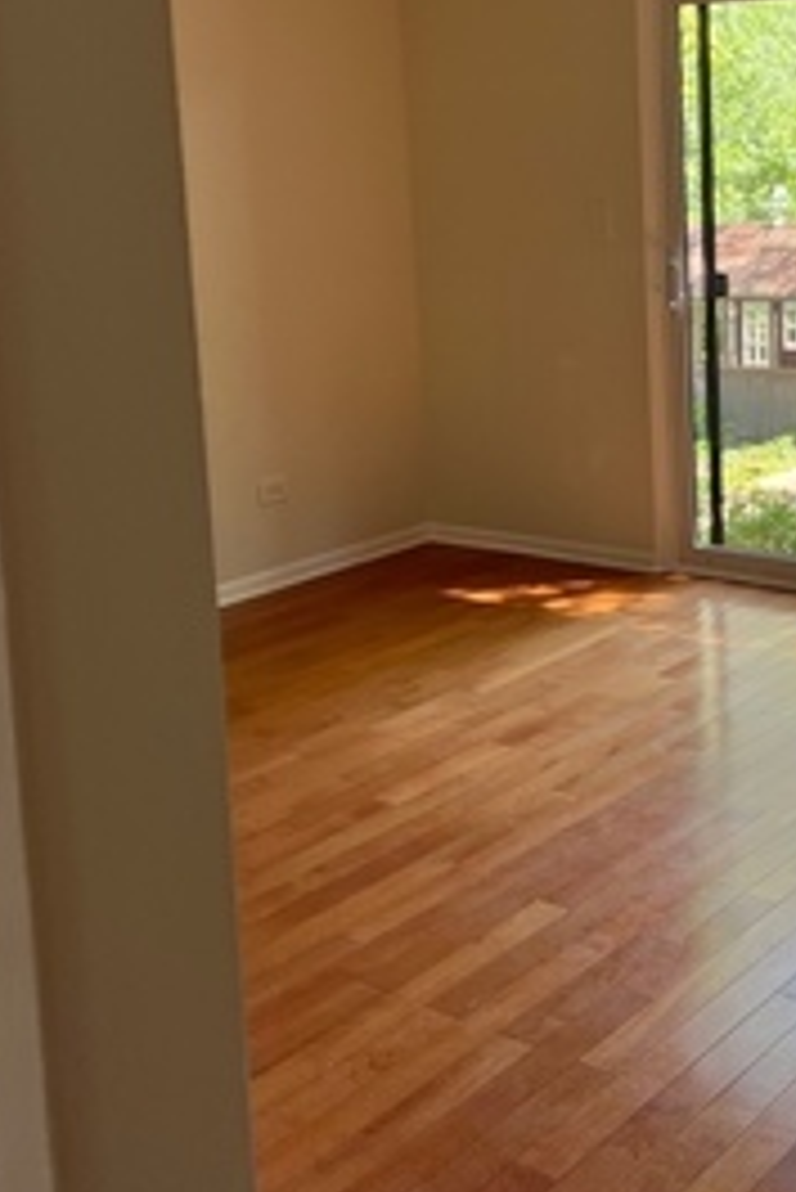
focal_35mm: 49
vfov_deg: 39.7
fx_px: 1623
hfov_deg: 26.5
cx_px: 742
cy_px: 378
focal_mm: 5.7
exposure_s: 1/129
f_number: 1.5
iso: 64
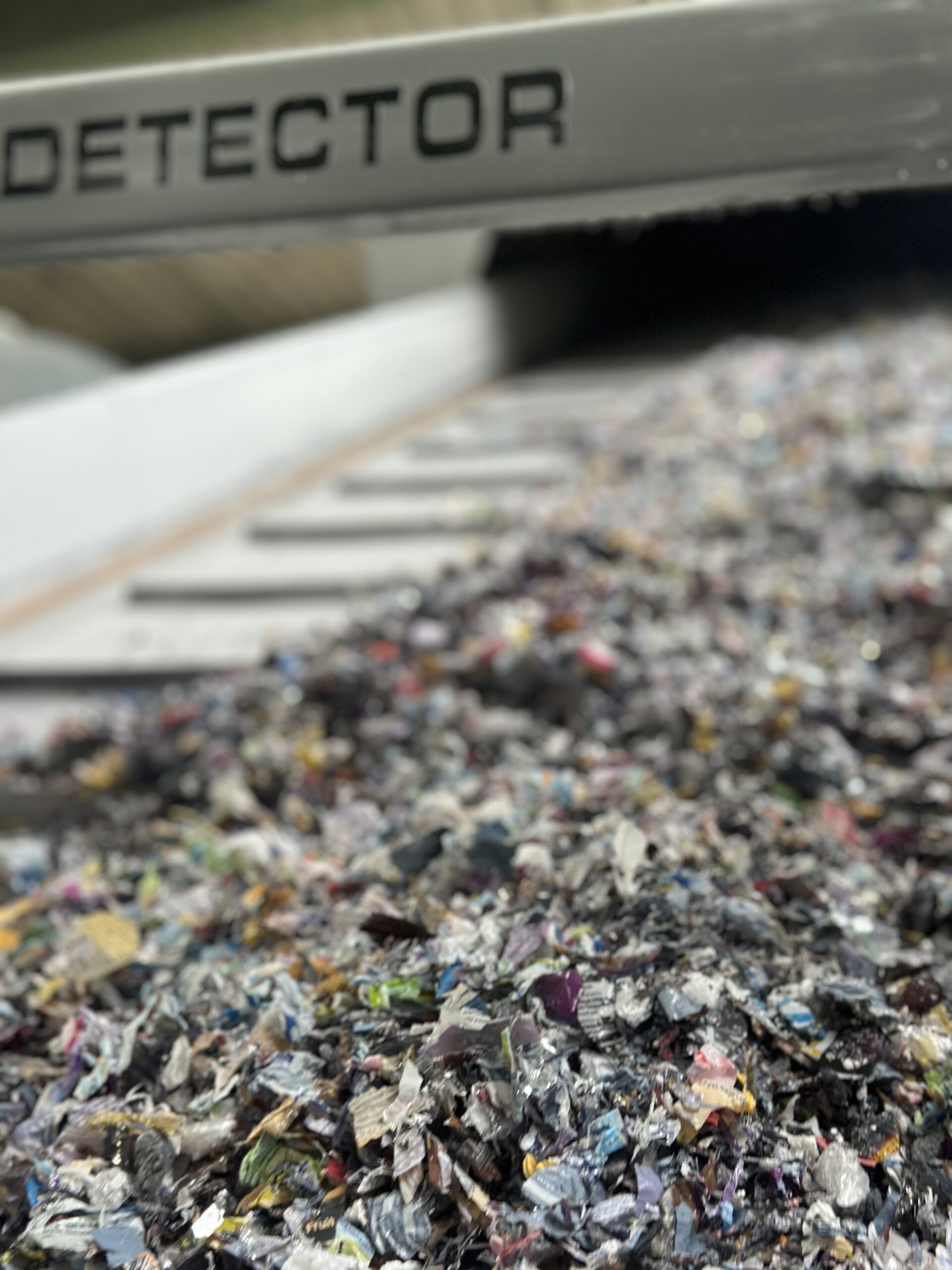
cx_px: 476
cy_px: 635
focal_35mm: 48
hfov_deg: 30.3
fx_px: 1760
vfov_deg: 39.7
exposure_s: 1/50
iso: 125
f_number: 1.78
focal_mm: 6.86
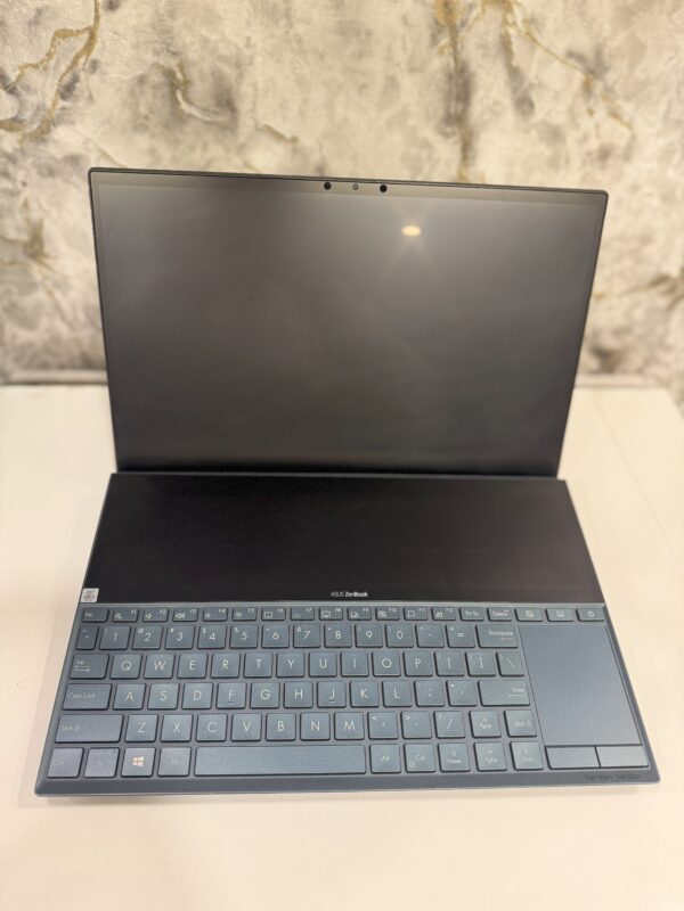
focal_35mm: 24
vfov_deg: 71.6
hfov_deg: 56.8
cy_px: 456
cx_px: 342
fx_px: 632
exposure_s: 1/50
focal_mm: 6.76
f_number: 1.78
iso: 200
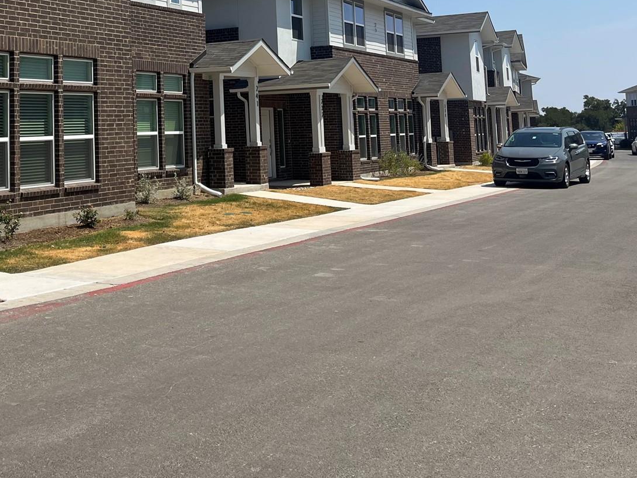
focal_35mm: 49
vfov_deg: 28.3
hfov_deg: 38.1
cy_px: 29
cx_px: 178
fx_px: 902
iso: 50
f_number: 1.6
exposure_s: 1/5319
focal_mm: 5.1
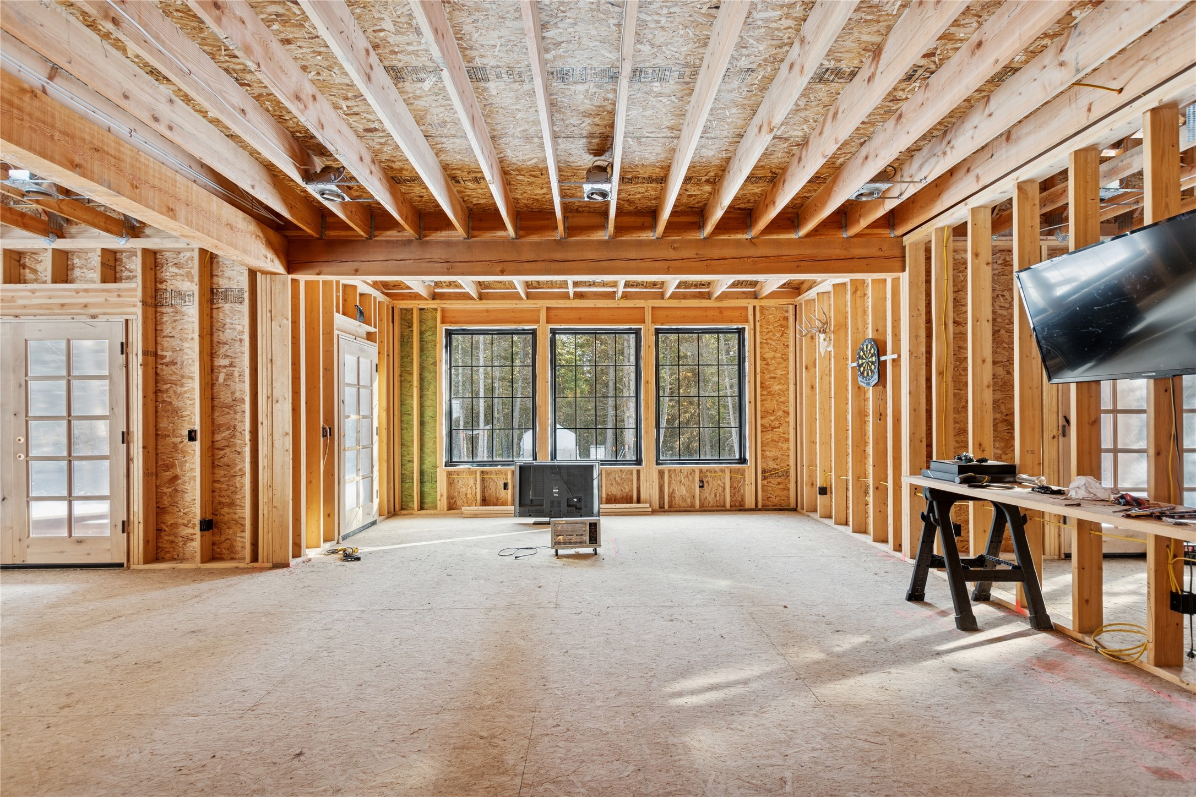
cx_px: 598
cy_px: 398
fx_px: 498
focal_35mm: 15
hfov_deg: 100.4
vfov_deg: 77.3
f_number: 6.3
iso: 100
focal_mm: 10
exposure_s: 1/5
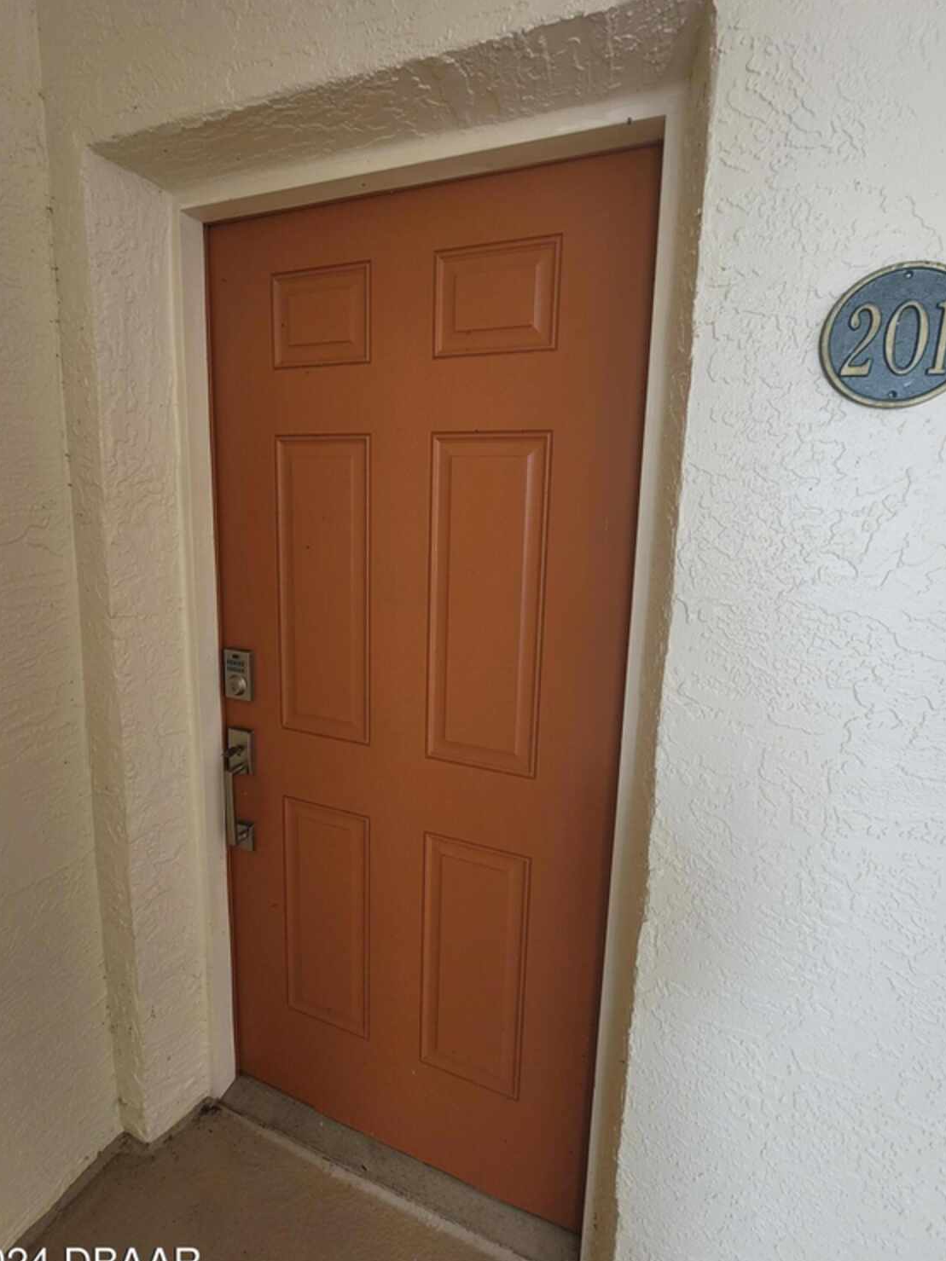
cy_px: 603
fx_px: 547
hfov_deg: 81.7
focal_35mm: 15
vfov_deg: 98.1
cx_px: 473
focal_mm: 2.2
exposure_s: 1/60
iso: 100
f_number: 2.2
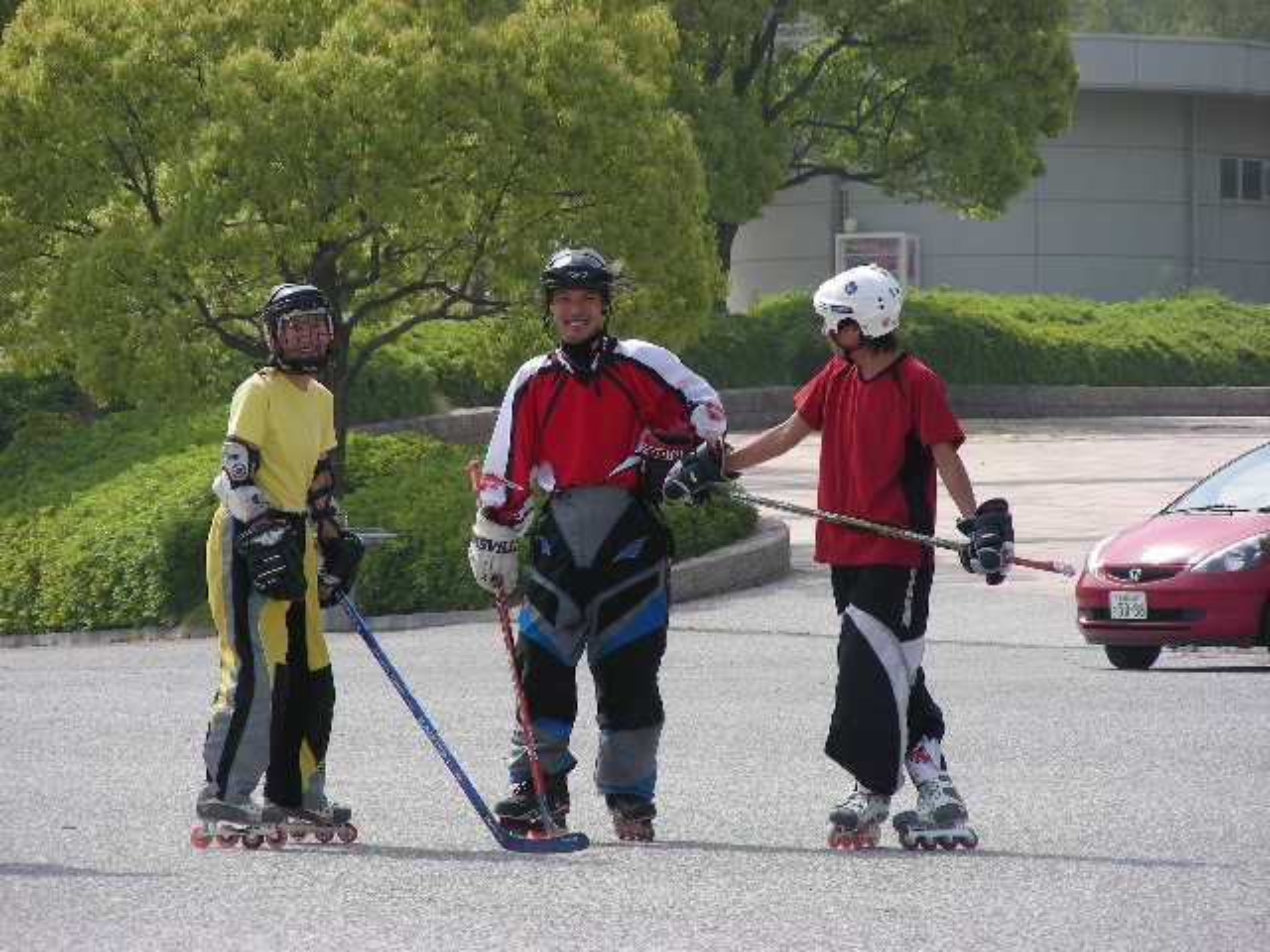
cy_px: 476
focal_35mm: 269
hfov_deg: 7.4
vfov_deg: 5.5
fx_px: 9869
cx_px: 635
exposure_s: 1/360
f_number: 4
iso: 50
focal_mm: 44.8
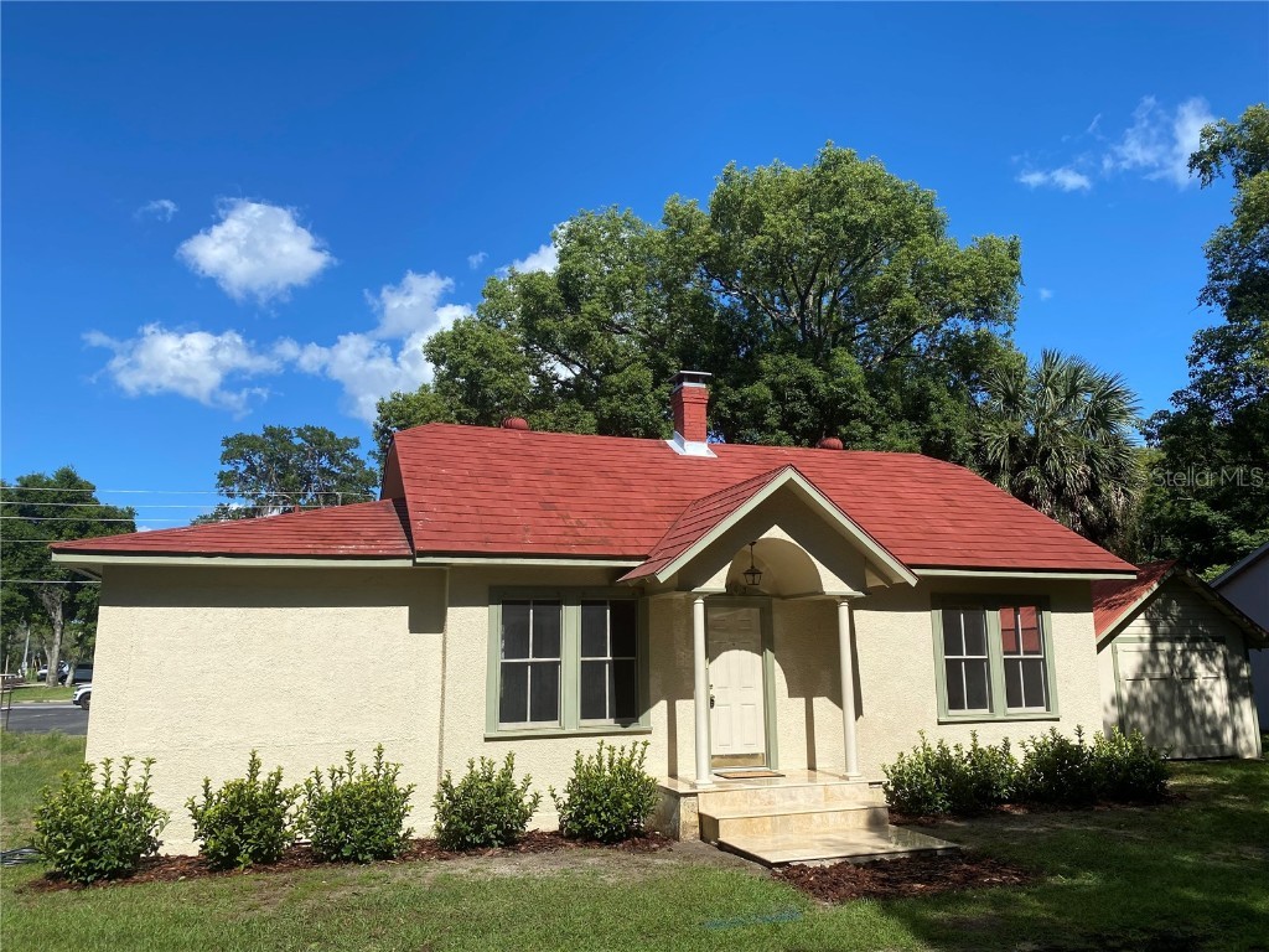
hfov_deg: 67.3
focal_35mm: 26
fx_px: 953
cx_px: 634
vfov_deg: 53.1
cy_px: 476
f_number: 1.8
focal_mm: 4.25
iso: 32
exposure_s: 1/3125
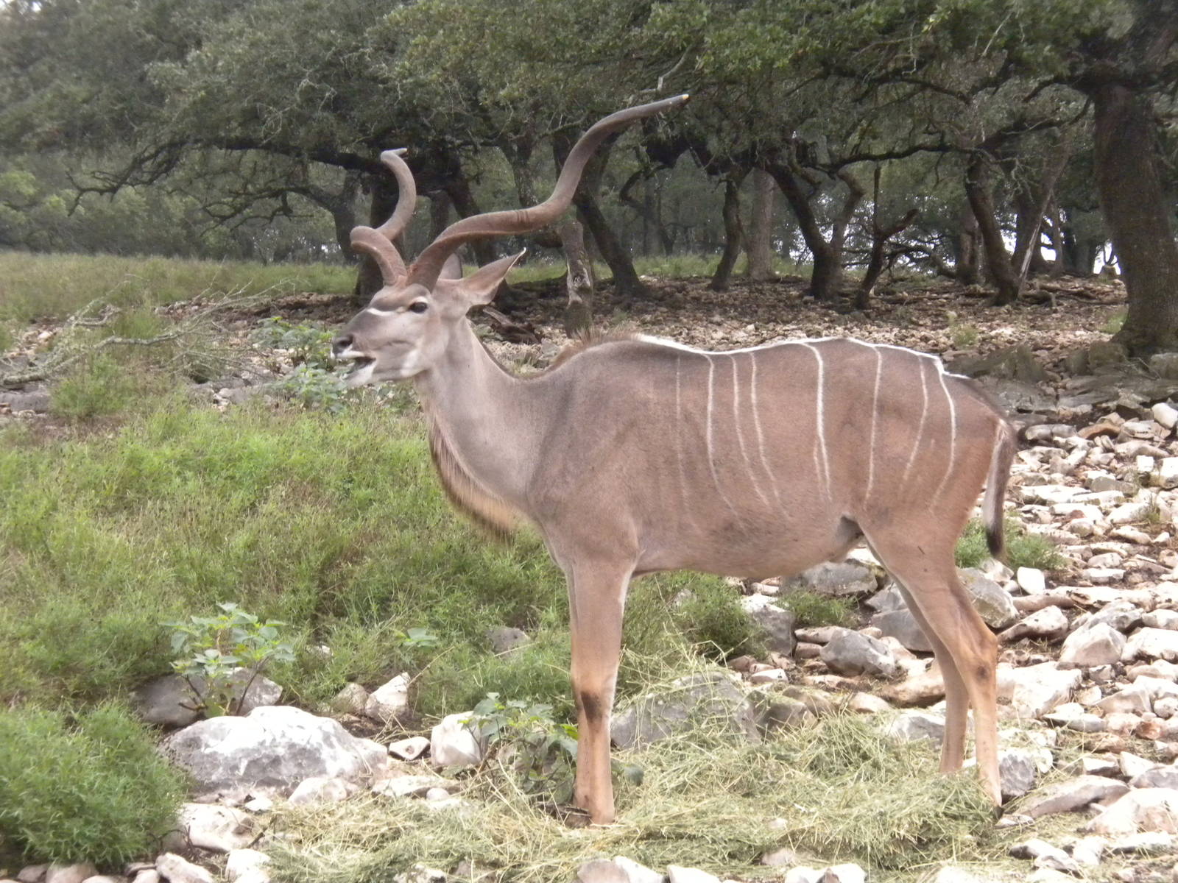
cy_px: 442
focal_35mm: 85
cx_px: 589
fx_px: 2893
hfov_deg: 23.0
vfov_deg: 17.4
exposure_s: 1/235
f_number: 5.1
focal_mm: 15
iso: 400
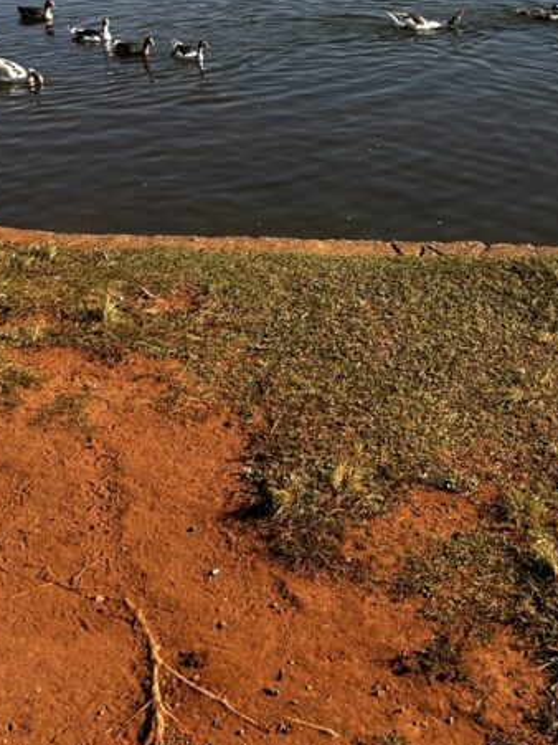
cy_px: -63
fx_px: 1269
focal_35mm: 59
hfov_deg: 24.8
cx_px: 319
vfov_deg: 29.6
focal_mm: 5.7
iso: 50
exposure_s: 1/2994
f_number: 1.5
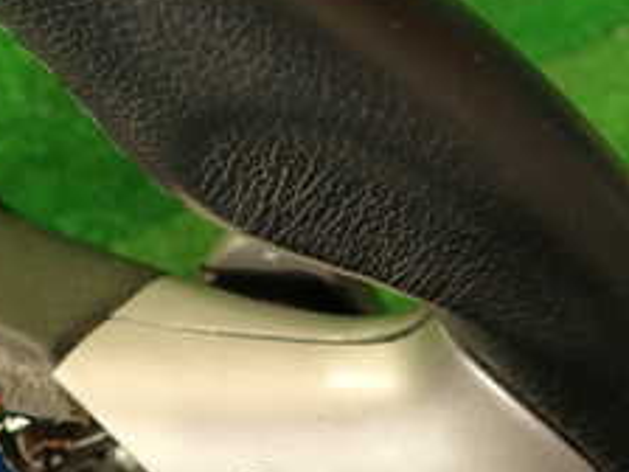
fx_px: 1217
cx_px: 126
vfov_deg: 21.7
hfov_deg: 28.4
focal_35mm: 67
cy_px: 121
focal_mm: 4.5
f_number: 2
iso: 200
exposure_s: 1/30
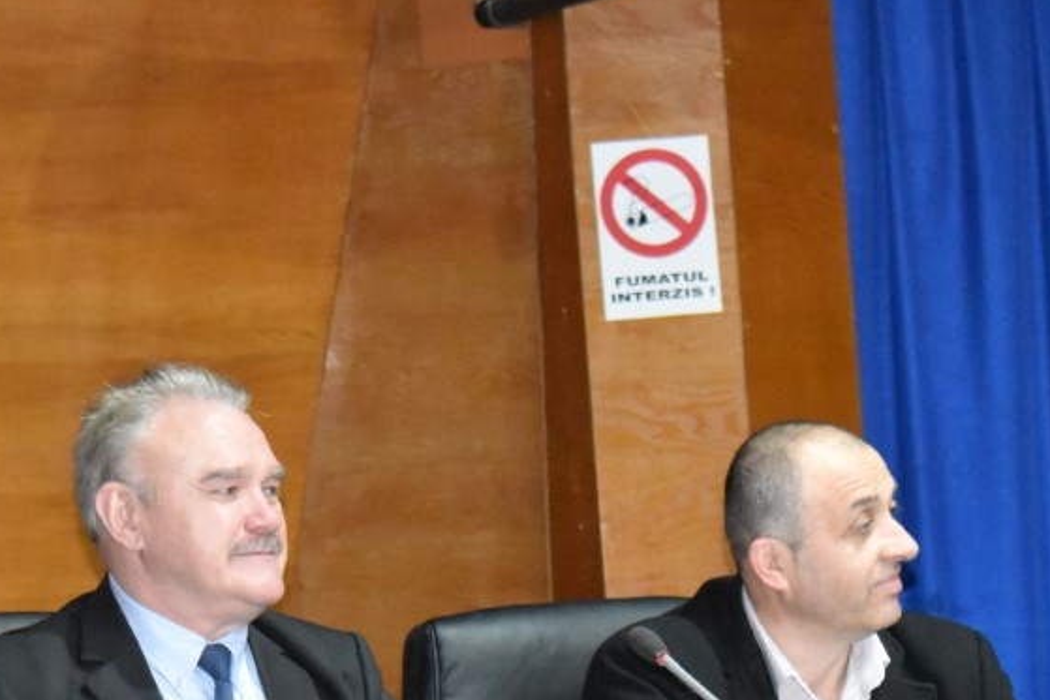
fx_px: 4960
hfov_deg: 12.1
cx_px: 336
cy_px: 610
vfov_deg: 8.1
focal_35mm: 170
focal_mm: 55
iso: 6400
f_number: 5.6
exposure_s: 1/60
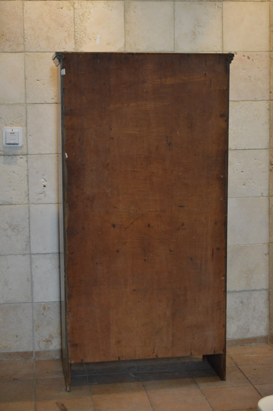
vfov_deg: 33.4
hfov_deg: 22.6
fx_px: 684
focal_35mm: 60
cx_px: 136
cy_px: 206
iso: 1600
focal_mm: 40
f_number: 6.3
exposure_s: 1/50
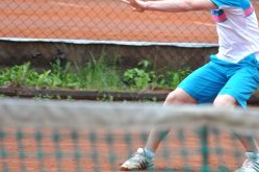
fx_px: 3210
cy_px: 62
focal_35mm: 447
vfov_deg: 3.1
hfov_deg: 4.6
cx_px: 204
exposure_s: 1/500
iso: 800
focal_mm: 135
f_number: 5
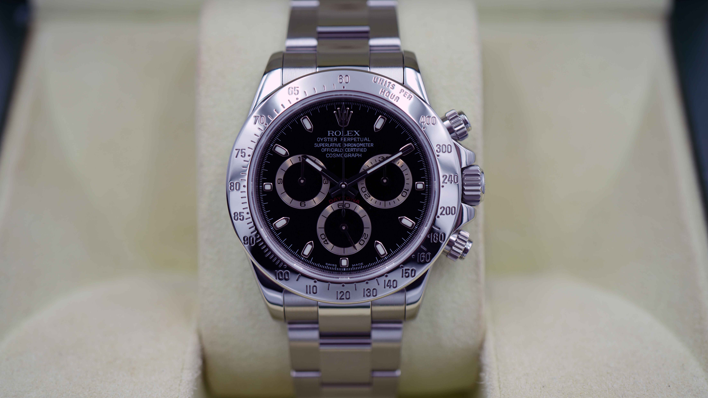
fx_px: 995
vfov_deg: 22.6
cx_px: 350
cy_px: 182
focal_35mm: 53
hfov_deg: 39.2
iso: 100
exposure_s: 1/125
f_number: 2.8
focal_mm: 50
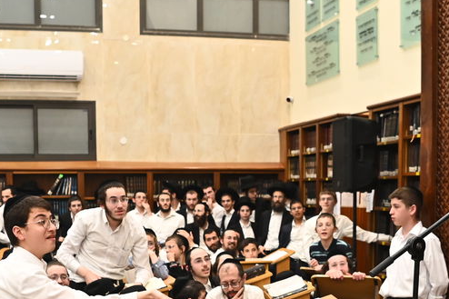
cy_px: 280
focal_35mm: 68
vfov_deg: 19.6
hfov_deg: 29.6
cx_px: 274
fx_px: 848
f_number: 3.5
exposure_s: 1/200
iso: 1600
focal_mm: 24
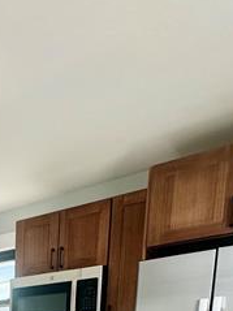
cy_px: 432
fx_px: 404
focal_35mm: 45
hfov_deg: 28.4
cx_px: -40
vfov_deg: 30.2
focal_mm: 2.22
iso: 80
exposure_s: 1/99
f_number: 2.2
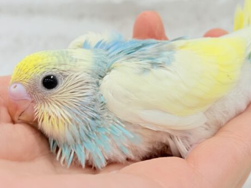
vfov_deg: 20.1
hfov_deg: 26.5
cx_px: 165
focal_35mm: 73
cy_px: 62
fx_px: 529
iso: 64
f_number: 1.6
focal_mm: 5.96
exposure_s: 1/100
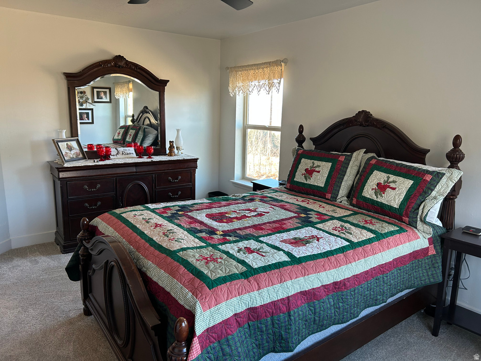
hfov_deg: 67.3
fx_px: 361
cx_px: 240
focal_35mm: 26
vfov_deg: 53.1
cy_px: 180
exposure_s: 1/121
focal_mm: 5.7
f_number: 1.5
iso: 100
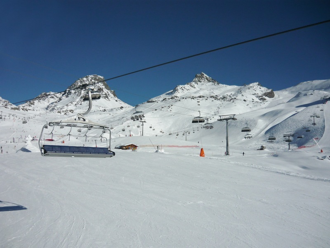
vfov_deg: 42.9
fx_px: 315
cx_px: 165
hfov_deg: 55.4
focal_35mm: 33
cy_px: 124
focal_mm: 5.5
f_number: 8
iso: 100
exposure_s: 1/1000
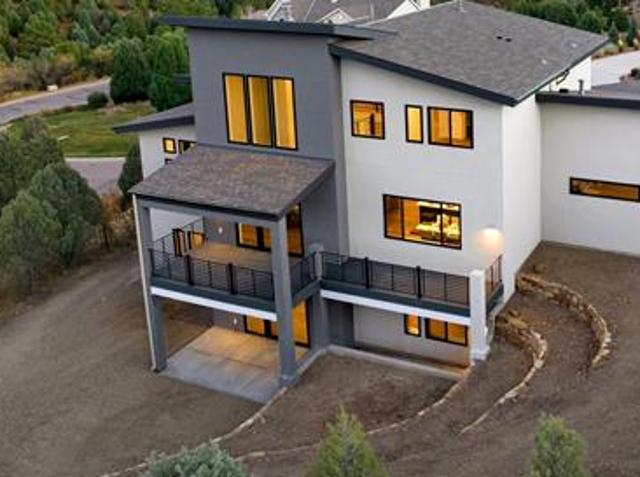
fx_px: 775
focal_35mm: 42
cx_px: 477
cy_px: 82
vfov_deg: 33.1
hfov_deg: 43.5
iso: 200
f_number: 2.8
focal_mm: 12.29
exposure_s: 1/15
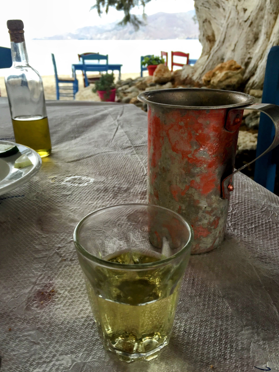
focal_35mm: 30
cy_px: 189
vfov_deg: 60.0
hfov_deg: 46.8
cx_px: 137
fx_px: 322
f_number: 2.2
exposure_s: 1/170
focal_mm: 4.15
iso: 32
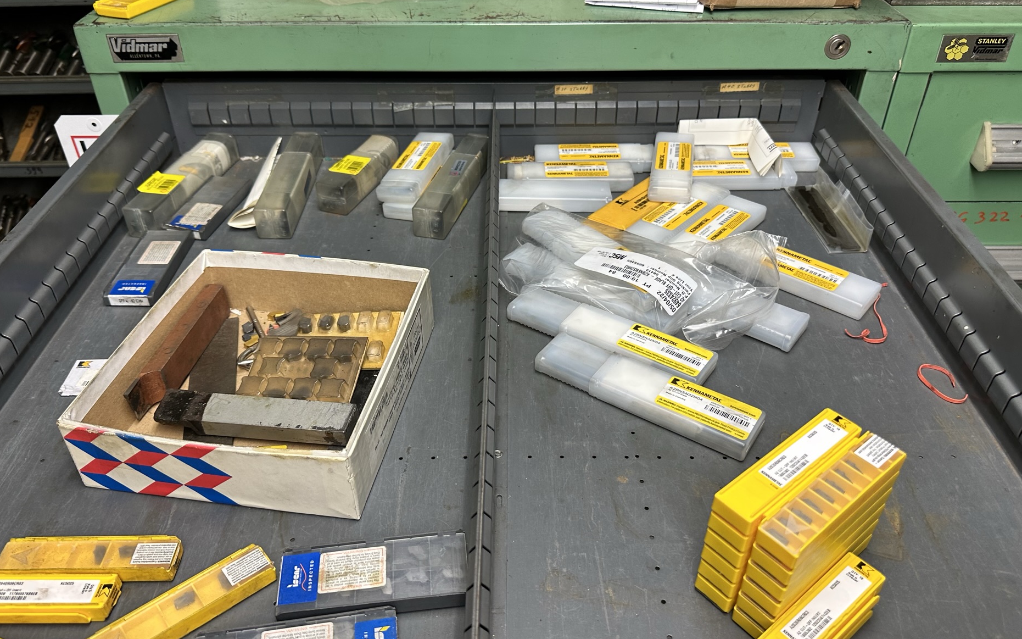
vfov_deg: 44.5
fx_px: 780
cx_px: 504
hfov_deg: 66.5
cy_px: 310
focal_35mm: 28
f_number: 1.78
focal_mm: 6.86
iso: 125
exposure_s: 1/120
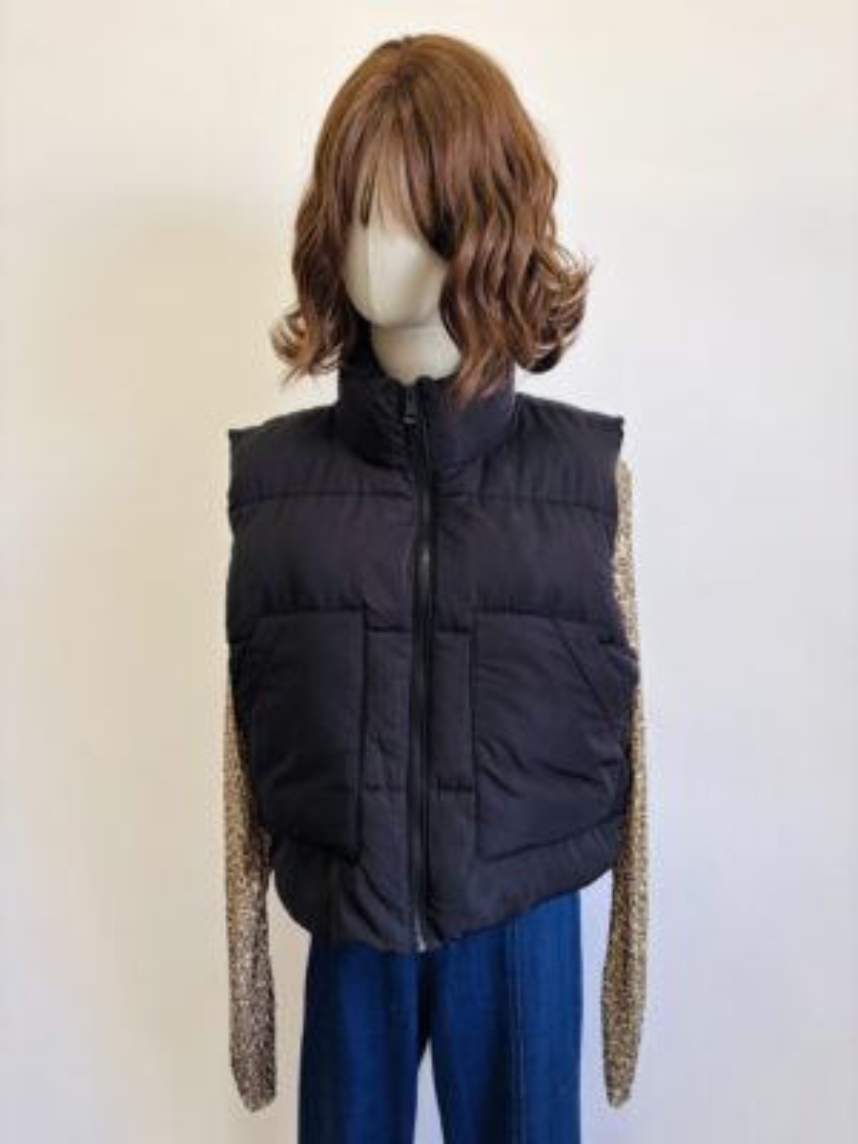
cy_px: 572
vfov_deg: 67.3
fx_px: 859
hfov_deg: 53.1
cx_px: 429
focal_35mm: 26
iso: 125
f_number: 1.6
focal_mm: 5.96
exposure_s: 1/60
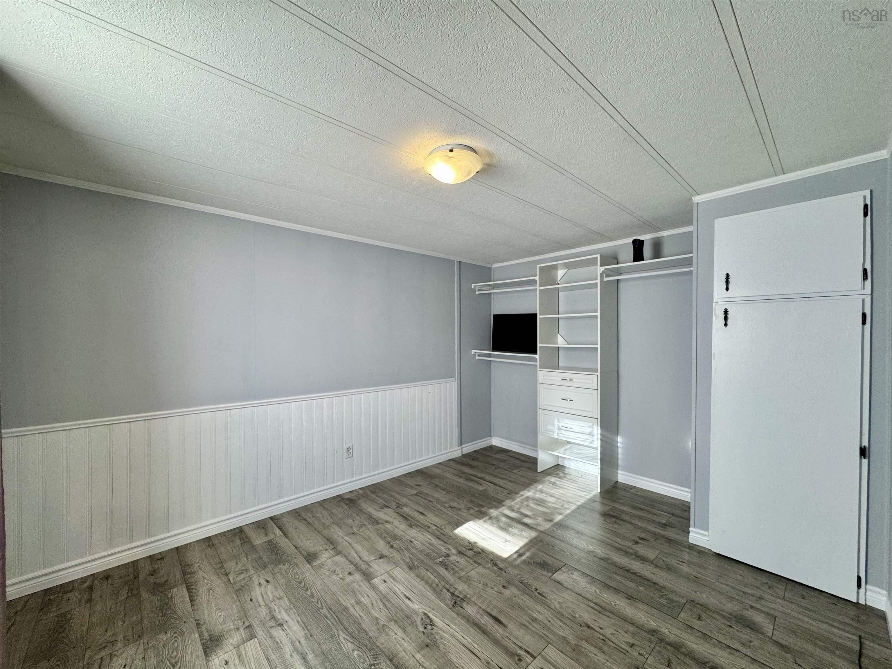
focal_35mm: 14
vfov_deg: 85.7
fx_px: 361
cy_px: 334
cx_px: 446
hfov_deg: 102.1
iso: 160
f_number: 2.2
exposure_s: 1/120
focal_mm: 2.22
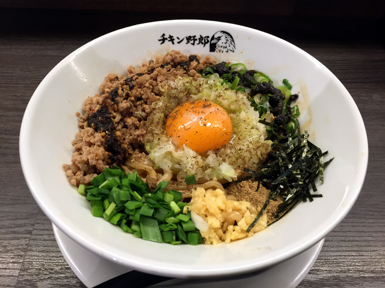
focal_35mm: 29
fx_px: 323
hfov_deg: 61.7
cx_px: 192
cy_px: 144
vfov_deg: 48.2
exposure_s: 1/30
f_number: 2.2
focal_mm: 4.15
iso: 80
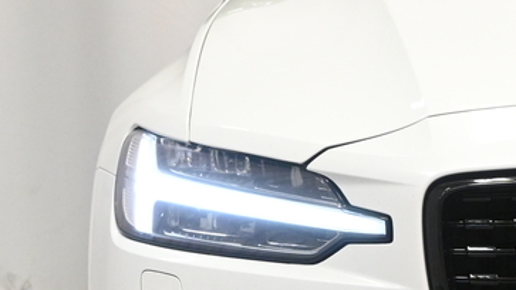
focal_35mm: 337
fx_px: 4610
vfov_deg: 3.6
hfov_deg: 6.3
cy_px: 240
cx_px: 765
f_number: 6
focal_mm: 48
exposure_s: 1/80
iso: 1250
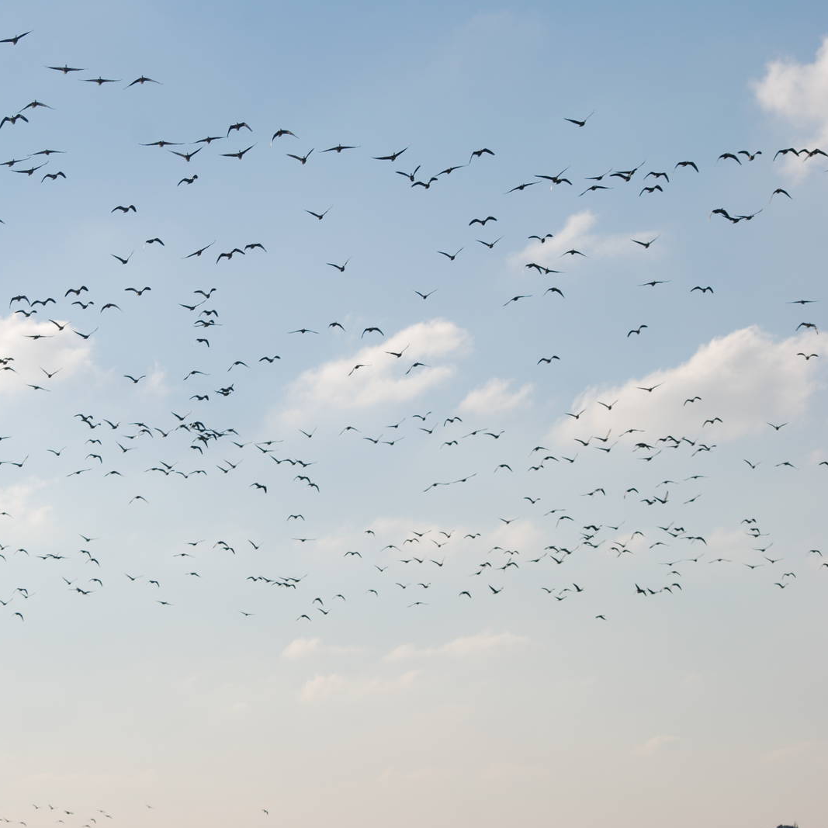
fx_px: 3626
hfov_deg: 13.0
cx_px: 214
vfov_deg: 13.0
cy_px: 415
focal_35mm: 134
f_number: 7.1
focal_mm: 70
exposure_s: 1/800
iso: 100
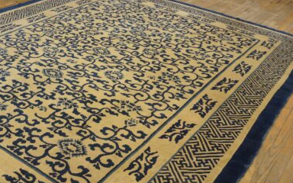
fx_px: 343
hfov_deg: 45.5
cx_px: 98
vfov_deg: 29.4
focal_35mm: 43
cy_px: 136
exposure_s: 1/60
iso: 640
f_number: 4
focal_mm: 18
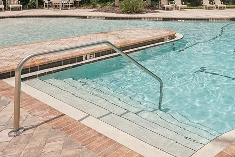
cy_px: -13
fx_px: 248
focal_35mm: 38
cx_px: 198
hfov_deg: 47.1
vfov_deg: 31.4
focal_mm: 16
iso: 400
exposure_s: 1/1600
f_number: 8
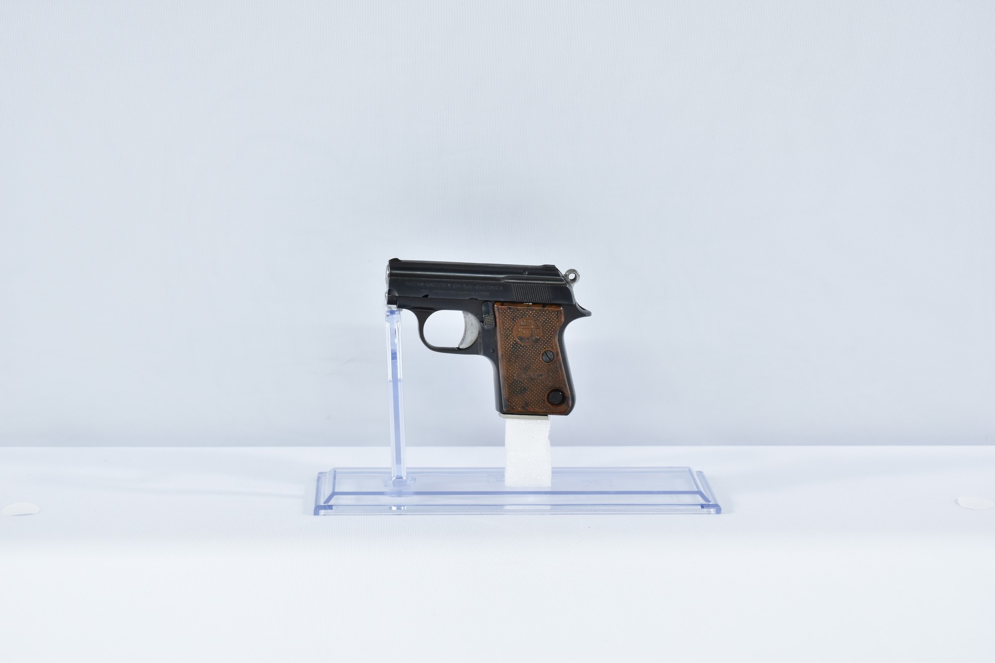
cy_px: 332
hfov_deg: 27.0
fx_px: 2073
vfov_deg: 18.2
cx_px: 498
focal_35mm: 75
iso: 640
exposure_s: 1/20
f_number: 5.6
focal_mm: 50
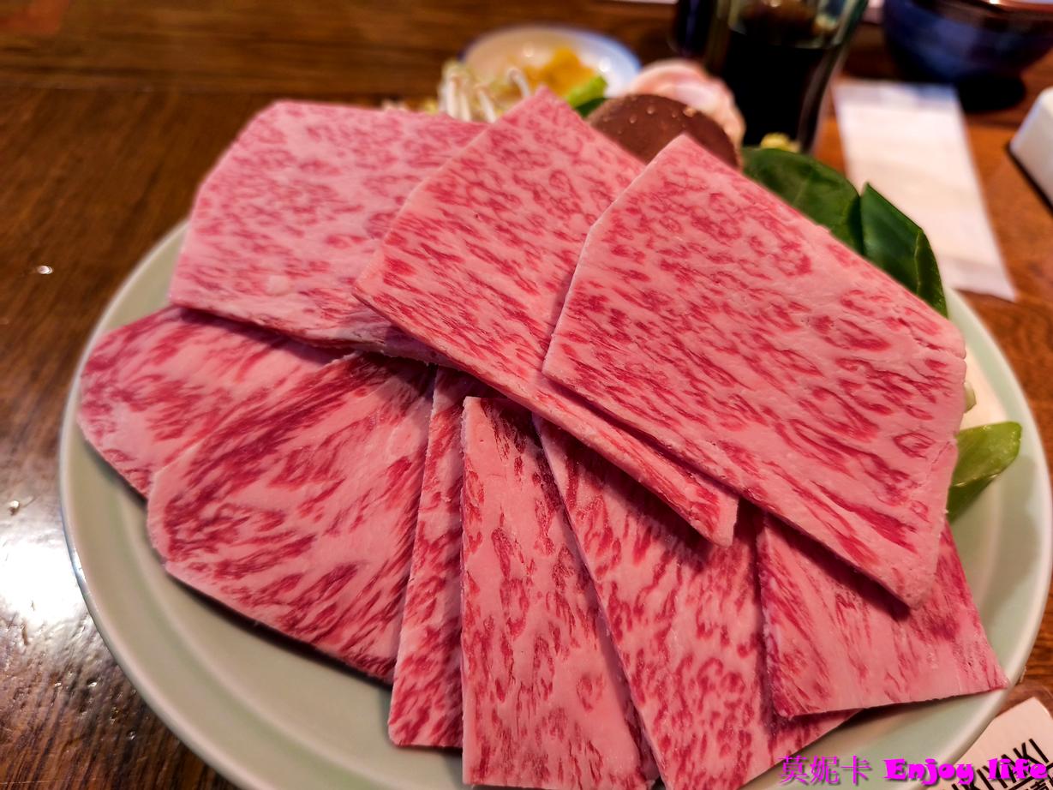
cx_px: 526
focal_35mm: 23
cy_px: 395
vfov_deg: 58.9
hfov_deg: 73.9
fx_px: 700
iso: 500
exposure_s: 1/60
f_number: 1.6
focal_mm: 6.57
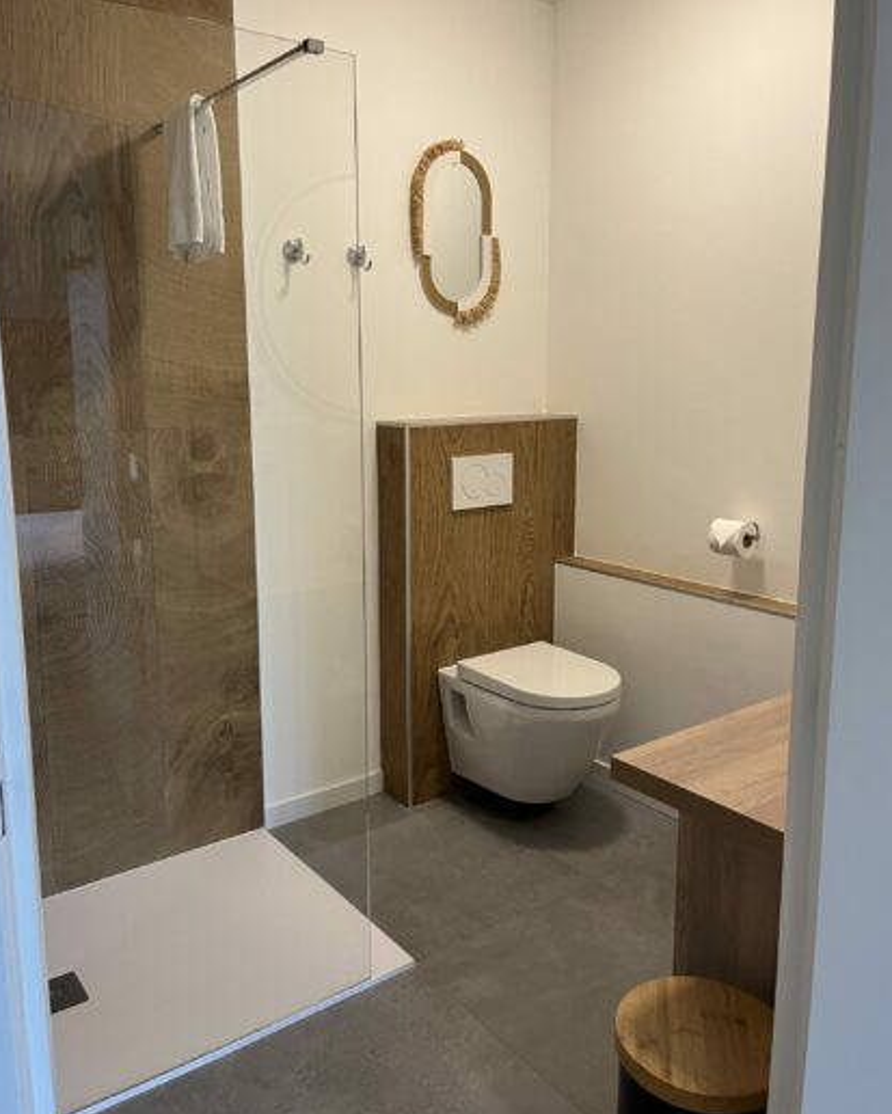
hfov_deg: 51.5
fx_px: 924
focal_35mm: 28
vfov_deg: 62.1
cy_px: 508
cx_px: 442
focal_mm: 5.1
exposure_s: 1/91
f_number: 1.6
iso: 125
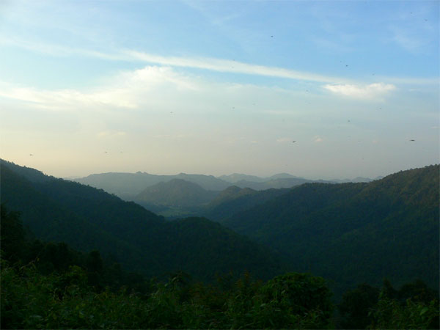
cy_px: 165
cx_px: 220
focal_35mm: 35
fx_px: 445
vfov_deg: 40.7
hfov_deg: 52.6
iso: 80
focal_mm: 4.6
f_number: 4
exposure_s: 1/160
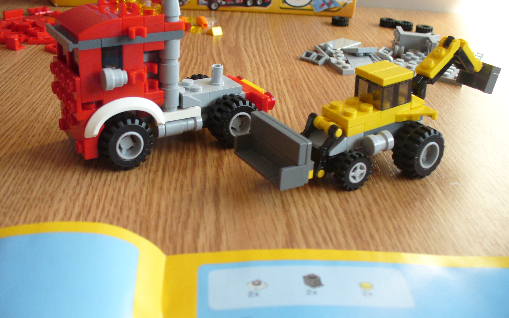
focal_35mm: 40
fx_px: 555
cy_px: 152
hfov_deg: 49.3
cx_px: 256
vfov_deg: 32.0
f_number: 2.8
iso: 100
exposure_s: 1/40
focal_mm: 6.1
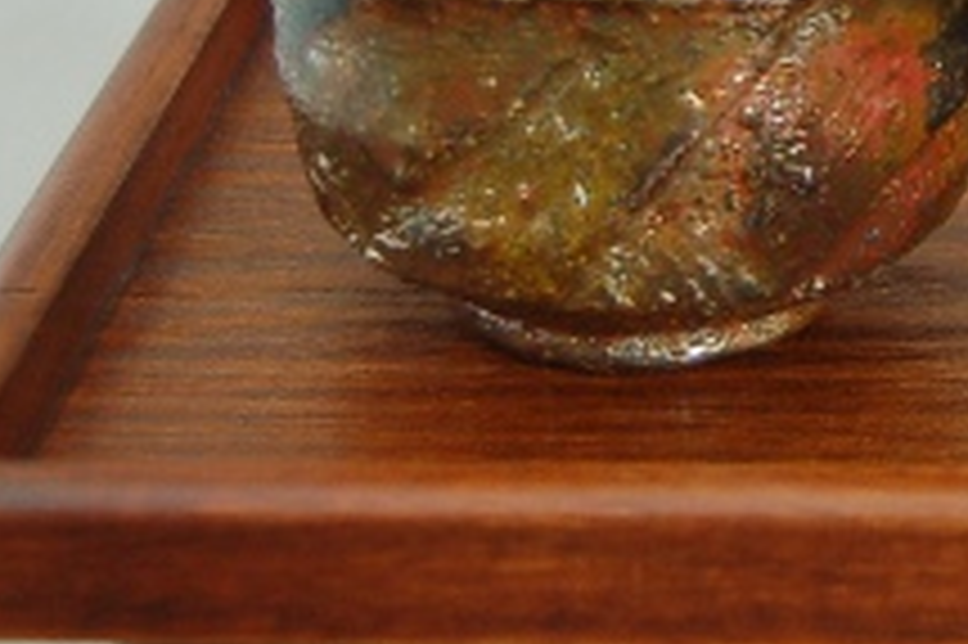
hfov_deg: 14.5
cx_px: 1067
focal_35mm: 138
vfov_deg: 9.6
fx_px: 3721
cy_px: -284
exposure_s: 1/30
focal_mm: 31
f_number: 4.5
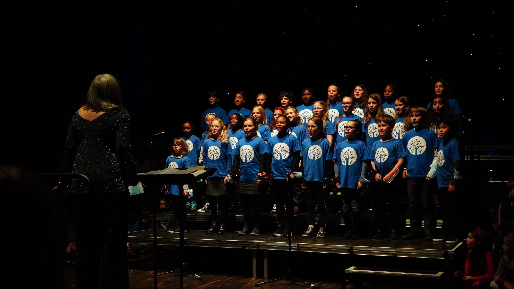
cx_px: 262
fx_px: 634
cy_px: 167
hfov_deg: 44.1
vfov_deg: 25.6
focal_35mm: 47
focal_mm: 29
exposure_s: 1/320
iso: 6400
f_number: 5.6
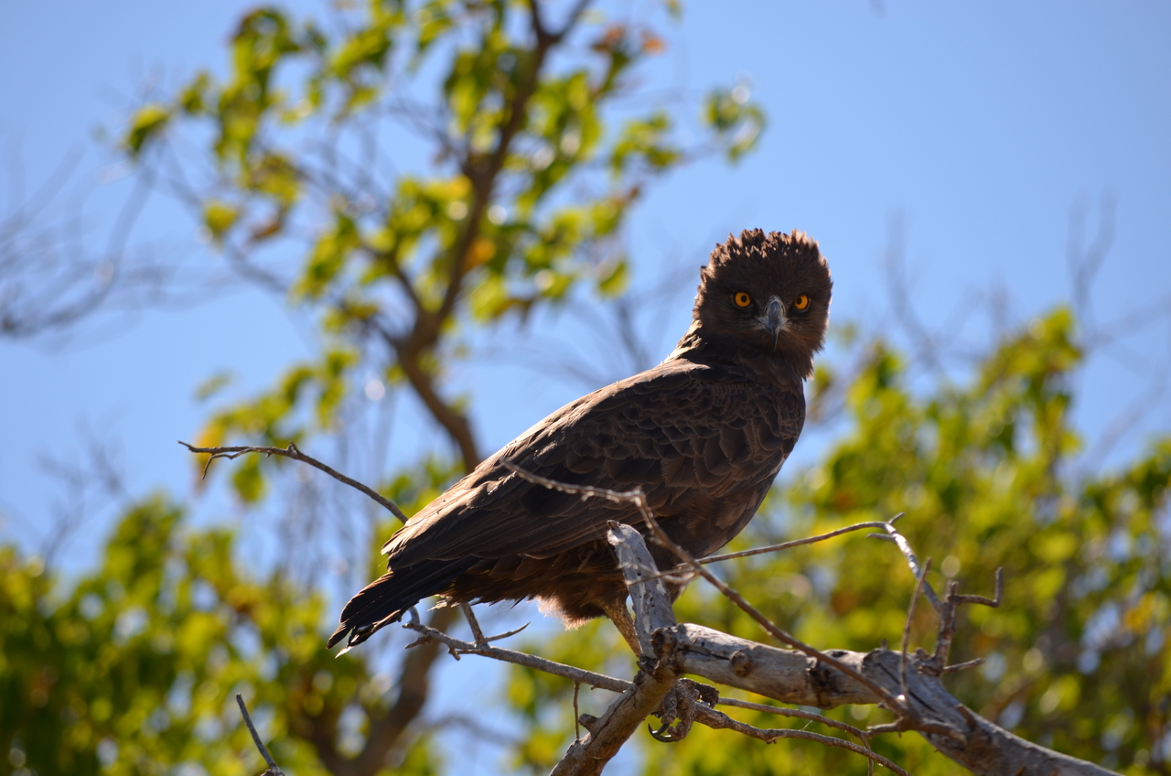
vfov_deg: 3.4
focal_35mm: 405
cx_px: 586
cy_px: 388
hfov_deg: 5.1
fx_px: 13147
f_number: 7.1
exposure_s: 1/800
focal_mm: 270
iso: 200
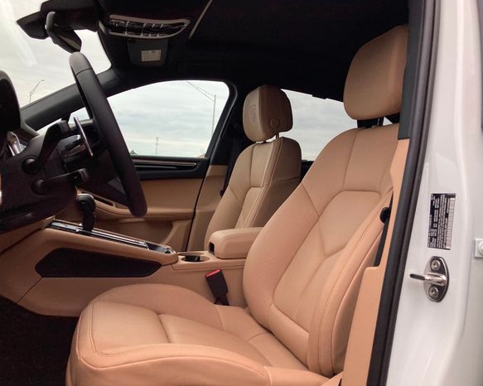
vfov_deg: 48.5
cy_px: 191
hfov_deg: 58.8
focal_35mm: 30
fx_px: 429
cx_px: 239
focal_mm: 3.99
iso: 20
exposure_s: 1/178
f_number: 1.8
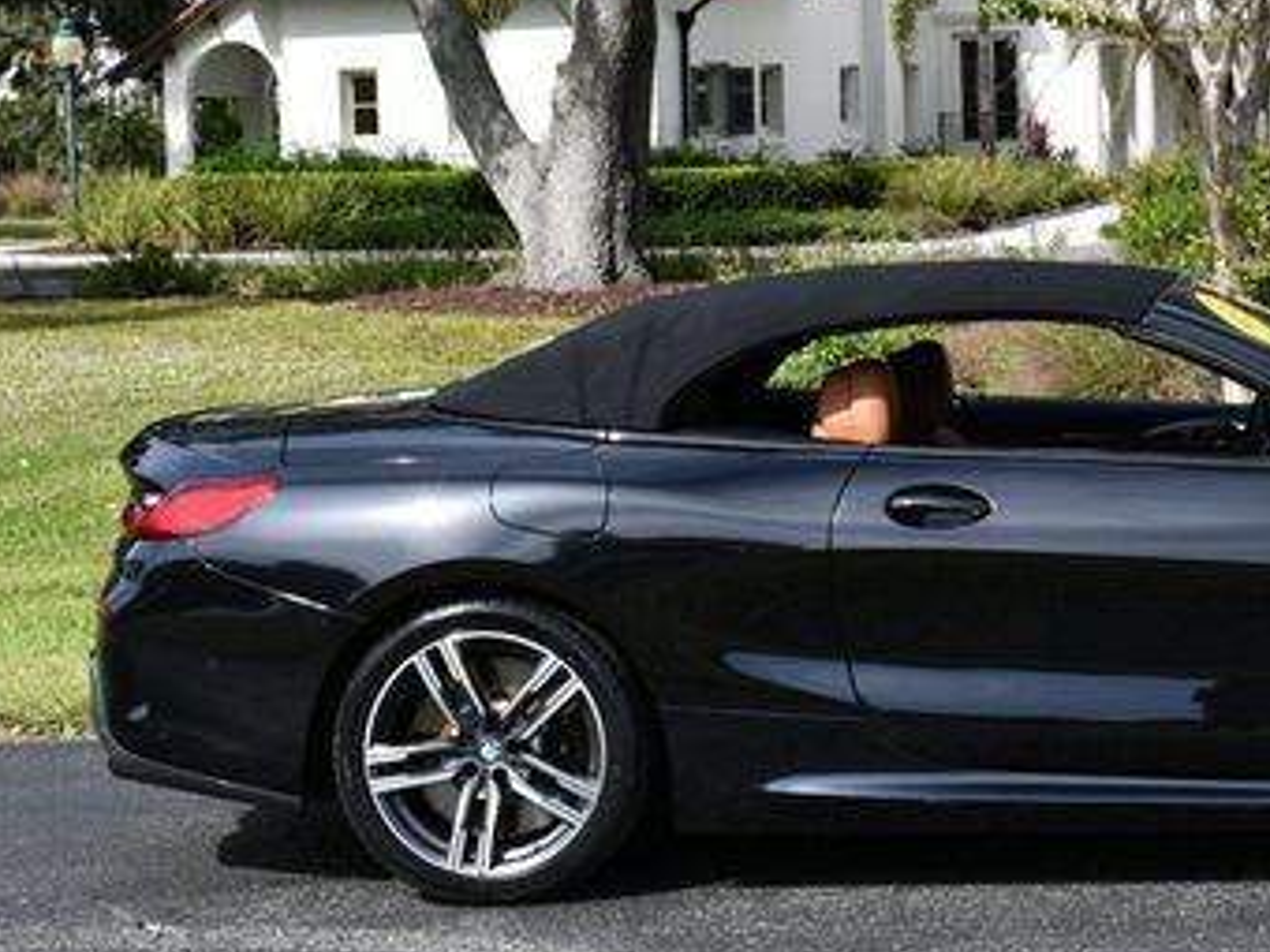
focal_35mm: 87
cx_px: 1158
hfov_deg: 22.0
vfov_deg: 16.9
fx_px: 3192
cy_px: 217
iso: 110
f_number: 8
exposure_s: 1/250
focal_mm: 24
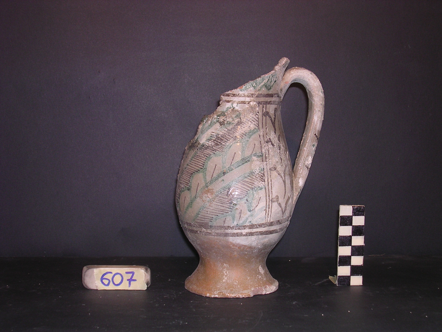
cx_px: 221
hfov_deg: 36.2
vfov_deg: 27.5
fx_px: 677
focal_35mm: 53
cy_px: 166
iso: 100
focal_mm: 8
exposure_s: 1/60.1
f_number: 3.2
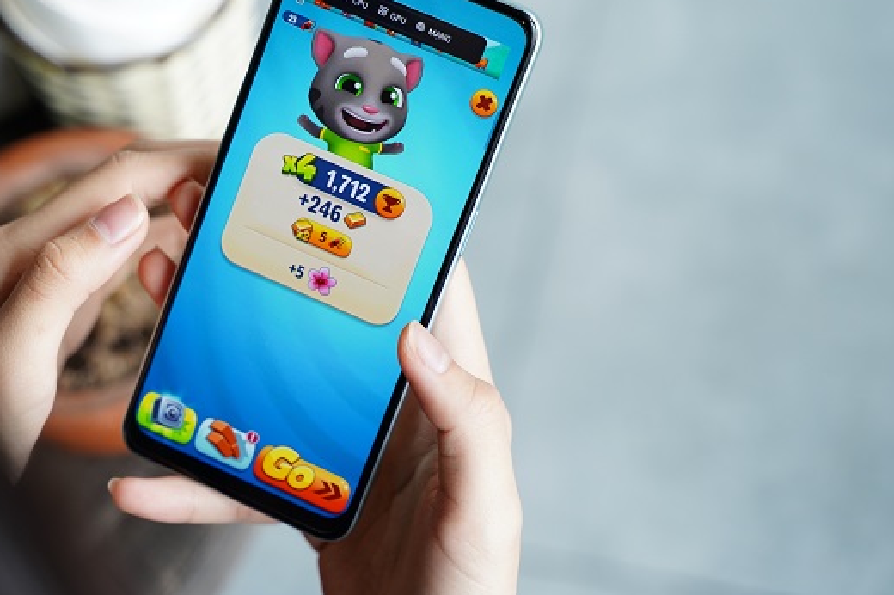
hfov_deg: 20.2
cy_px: 210
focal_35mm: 101
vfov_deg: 13.5
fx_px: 2506
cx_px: 315
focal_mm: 75
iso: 640
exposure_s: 1/250
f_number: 3.5
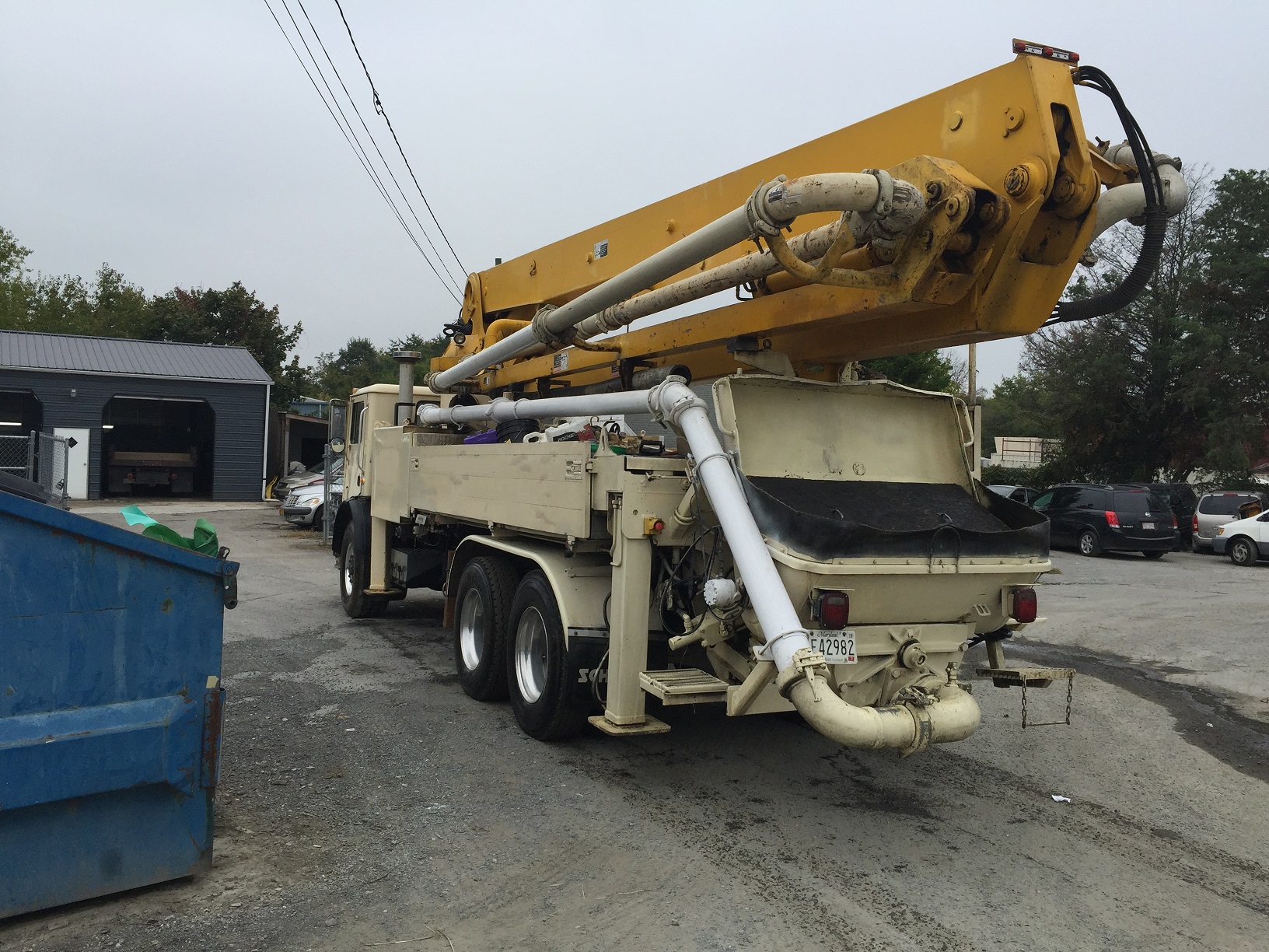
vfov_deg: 48.2
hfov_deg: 61.7
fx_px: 1063
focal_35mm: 29
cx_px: 634
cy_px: 476
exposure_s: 1/879
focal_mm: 4.15
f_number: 2.2
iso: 32
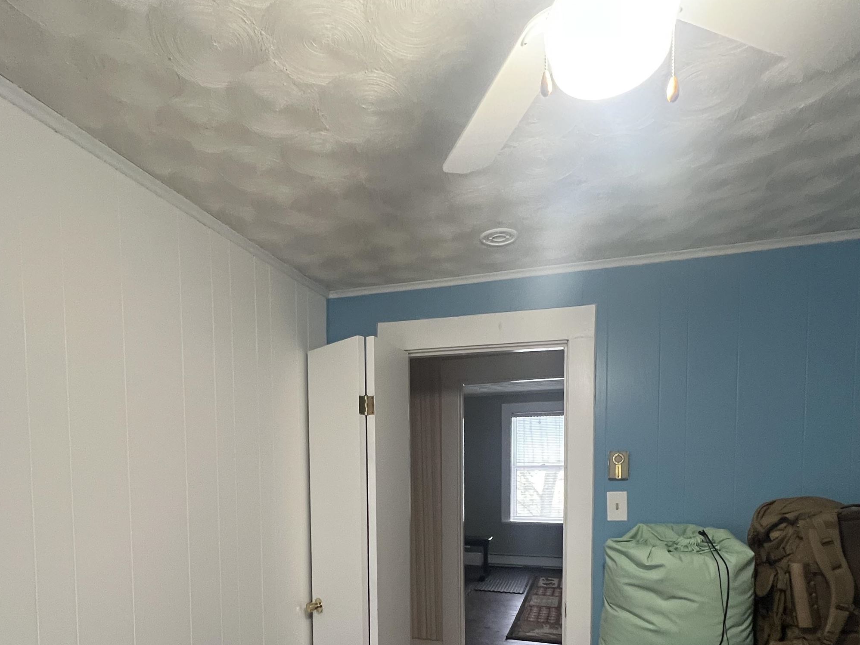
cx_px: 410
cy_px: 492
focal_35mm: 20
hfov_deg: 81.7
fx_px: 497
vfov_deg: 61.8
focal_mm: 1.57
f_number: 1.8
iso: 400
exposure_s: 1/60
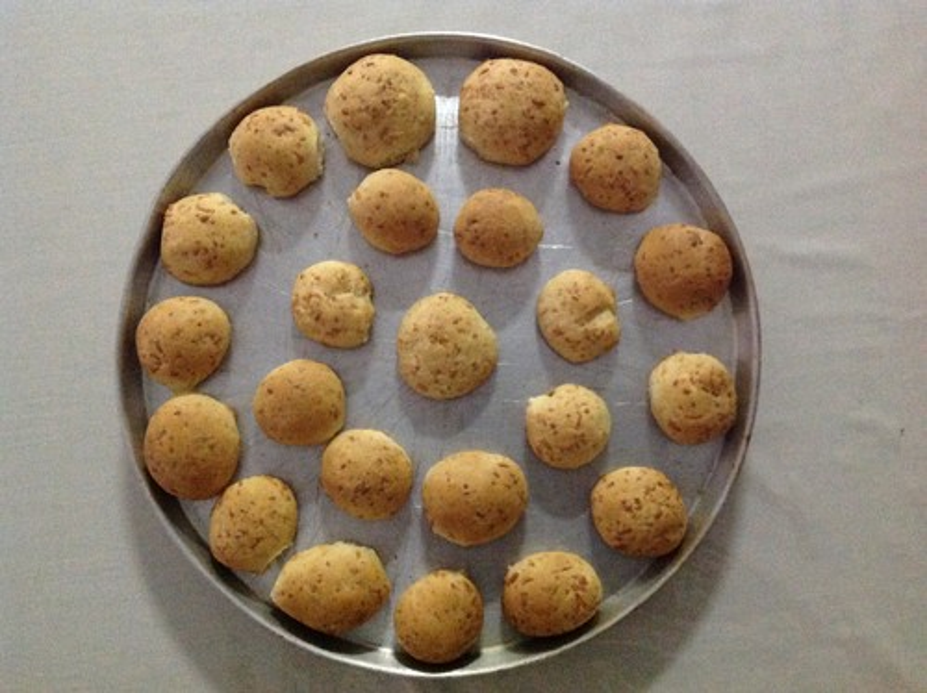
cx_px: 464
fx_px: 936
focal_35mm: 35
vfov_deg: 40.6
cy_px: 346
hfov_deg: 52.7
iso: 800
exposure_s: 1/17
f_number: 2.4
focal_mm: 4.28
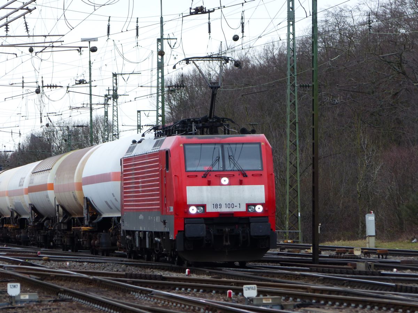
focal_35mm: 303
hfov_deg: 6.5
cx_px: 209
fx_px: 3659
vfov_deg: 4.9
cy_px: 156
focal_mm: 54.5
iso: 100
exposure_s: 1/100
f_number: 2.8
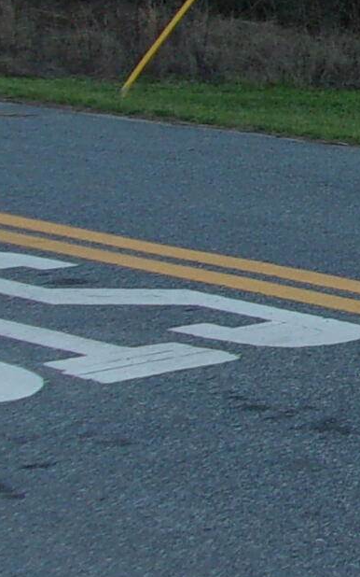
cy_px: 24
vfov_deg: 14.8
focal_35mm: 139
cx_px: 1067
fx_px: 2183
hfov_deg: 8.1
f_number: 3
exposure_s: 1/100
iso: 80
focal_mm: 4.9
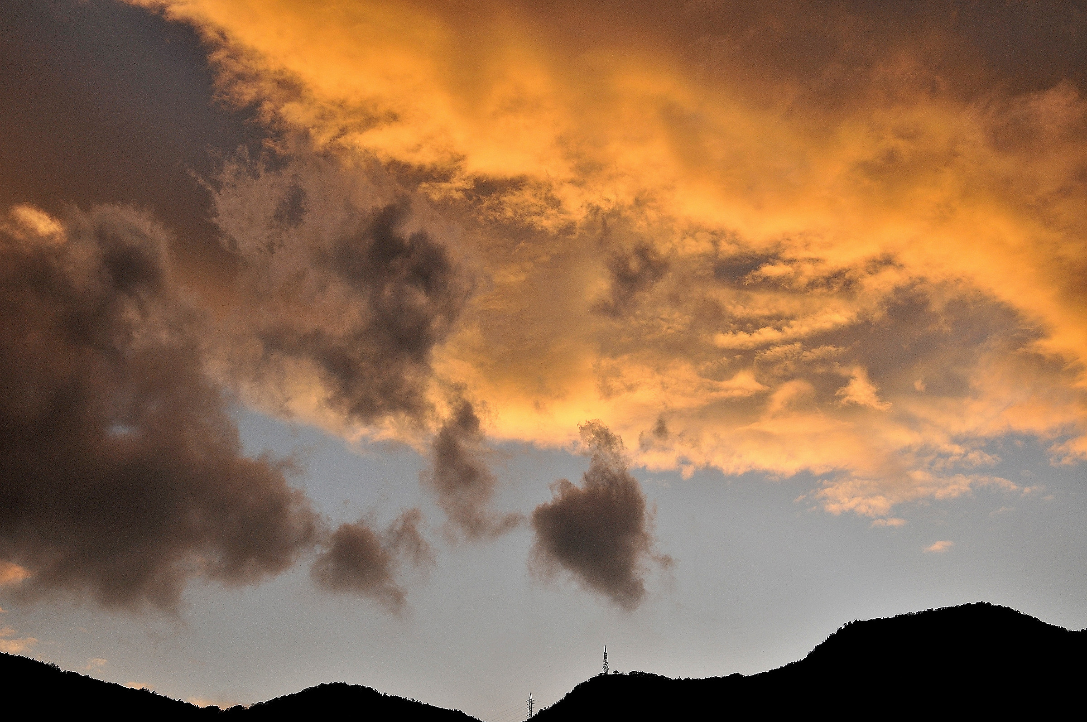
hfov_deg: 28.1
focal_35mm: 72
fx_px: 2171
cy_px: 361
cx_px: 544
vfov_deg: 18.9
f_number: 9
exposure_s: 1/250
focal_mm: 48
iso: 200
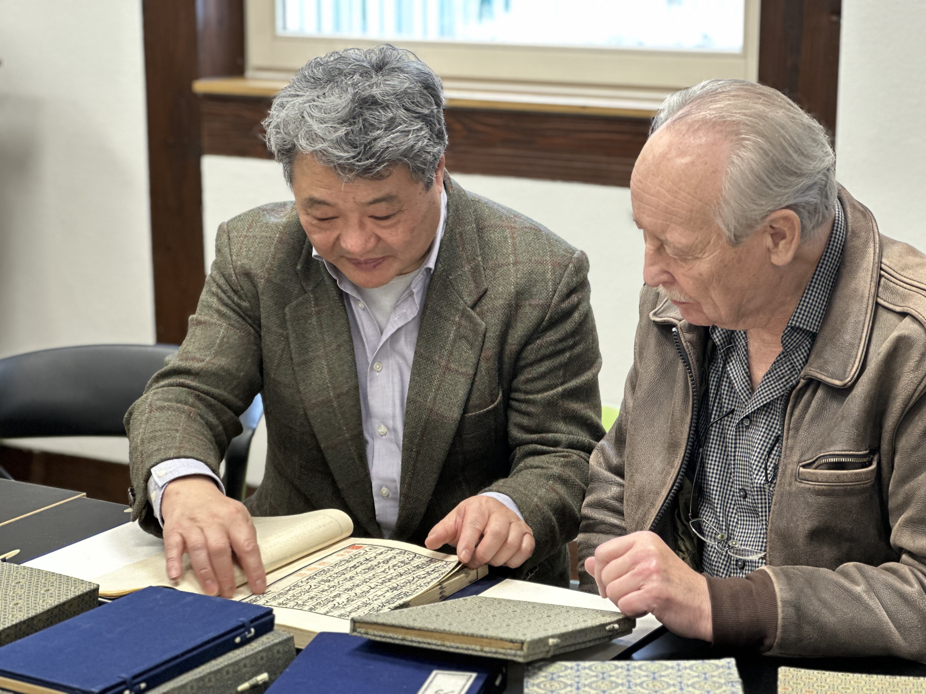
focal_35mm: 77
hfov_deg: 25.3
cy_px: 347
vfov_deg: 19.1
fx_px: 2060
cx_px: 463
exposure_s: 1/40
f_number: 2.8
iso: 160
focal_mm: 9
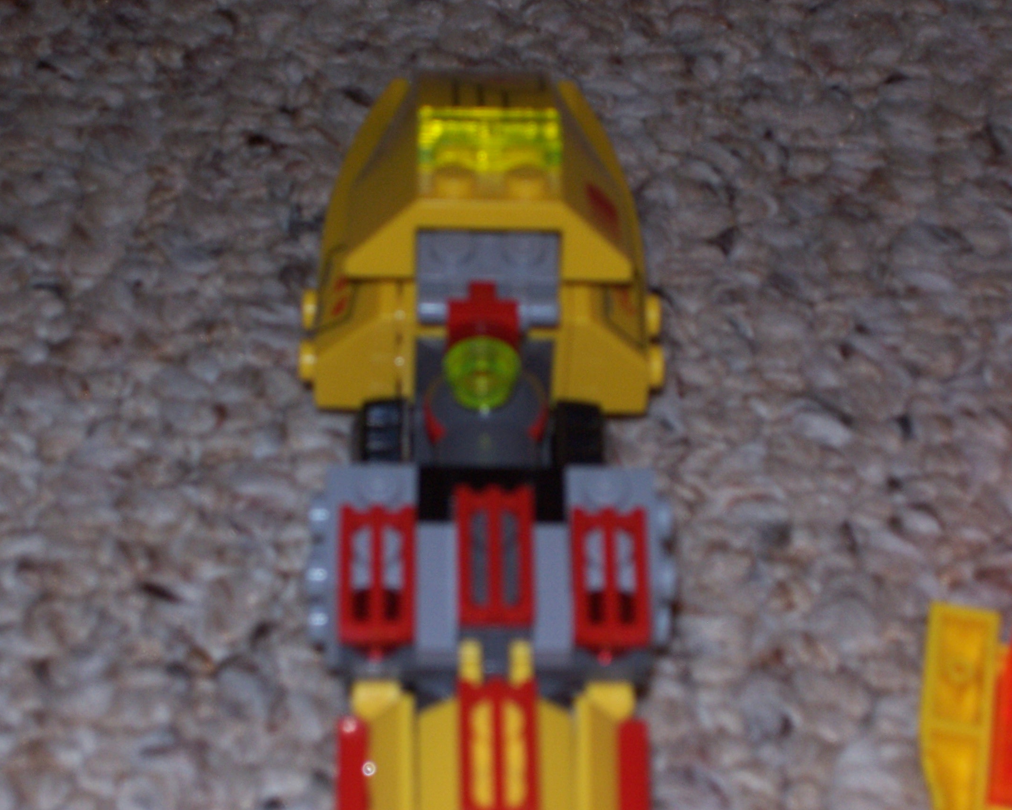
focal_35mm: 107
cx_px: 525
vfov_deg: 14.4
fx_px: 3205
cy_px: 407
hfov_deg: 17.9
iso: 125
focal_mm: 16.8
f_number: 4.6
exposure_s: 1/90
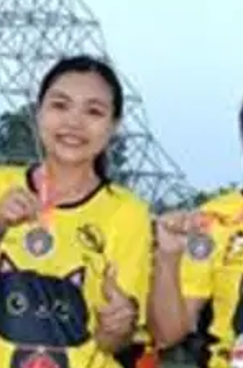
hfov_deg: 7.4
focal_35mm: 182
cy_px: 137
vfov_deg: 11.3
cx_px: 296
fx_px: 1850
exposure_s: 1/125
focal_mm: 23
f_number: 3.8
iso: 360
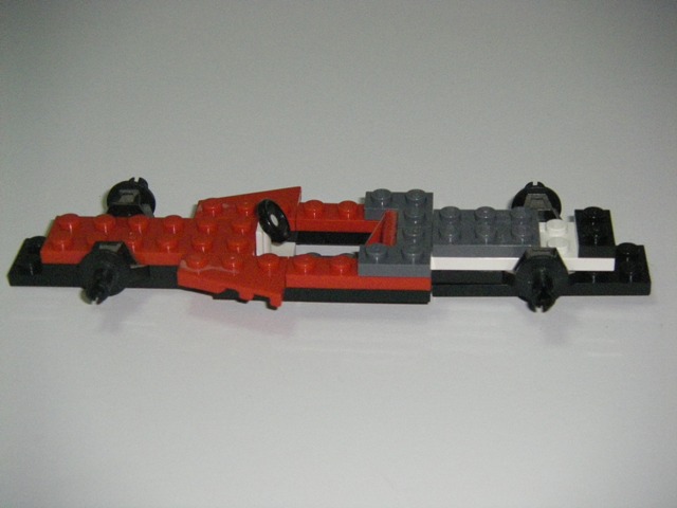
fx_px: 1525
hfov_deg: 25.0
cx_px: 338
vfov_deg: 18.9
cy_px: 254
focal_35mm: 78
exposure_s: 1/80
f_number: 7.8
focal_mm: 12.8
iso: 800
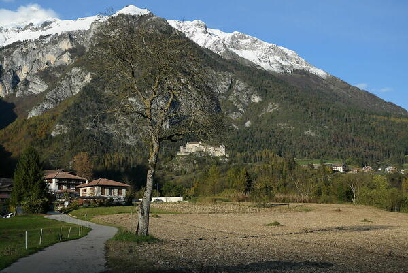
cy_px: 136
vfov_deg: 22.7
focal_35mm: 60
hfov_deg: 33.4
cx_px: 204
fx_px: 680
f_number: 8
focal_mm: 40
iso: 100
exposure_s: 1/250
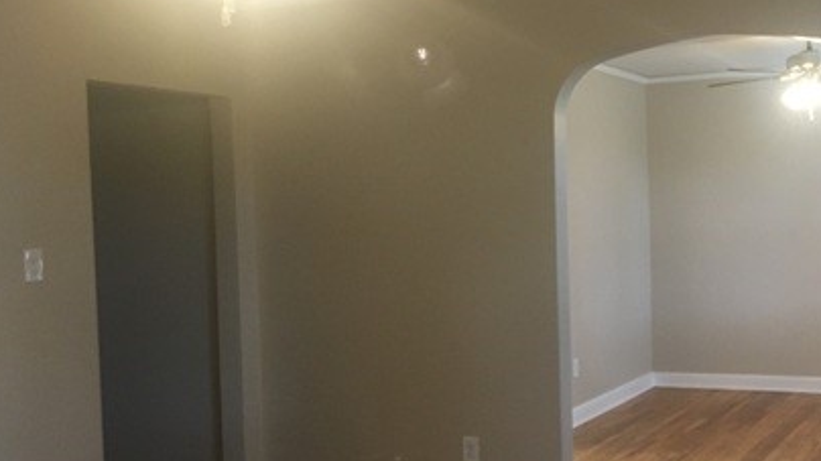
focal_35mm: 50
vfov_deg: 23.9
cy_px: 272
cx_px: 606
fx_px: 1088
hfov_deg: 40.3
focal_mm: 4.15
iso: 160
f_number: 2.2
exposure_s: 1/30
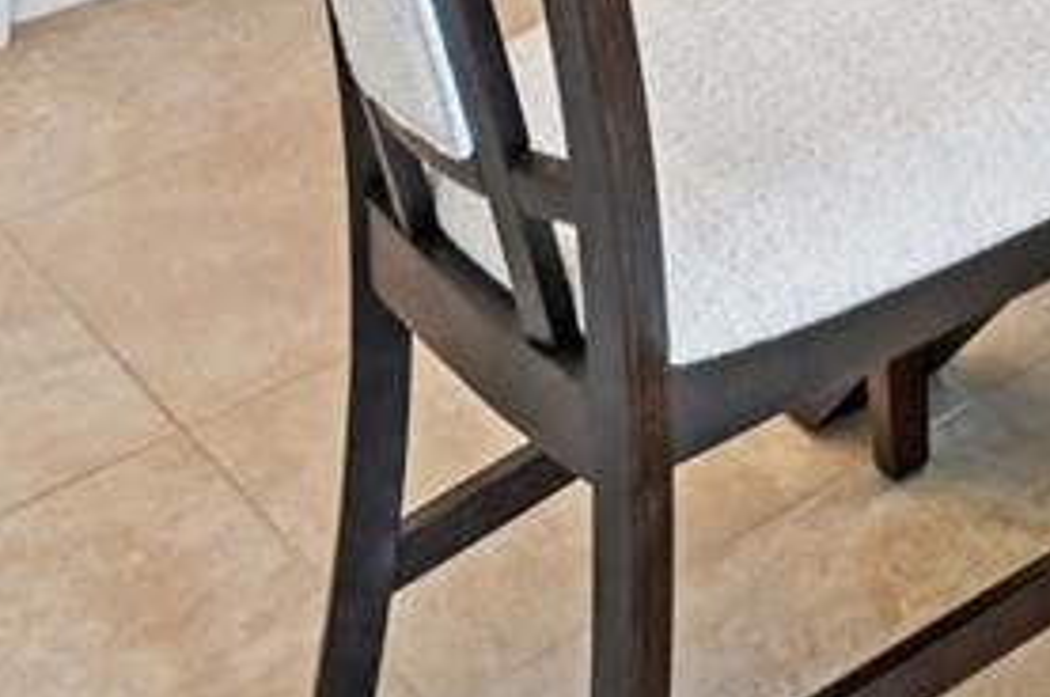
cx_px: 1512
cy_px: -1097
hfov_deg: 21.6
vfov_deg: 12.3
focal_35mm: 81
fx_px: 2360
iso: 1250
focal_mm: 14
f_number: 8
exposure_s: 1/30
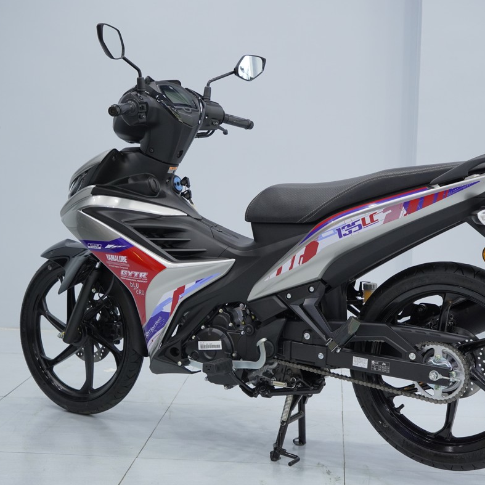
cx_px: 262
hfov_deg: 29.8
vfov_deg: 29.8
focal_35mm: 58
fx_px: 912
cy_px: 243
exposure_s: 1/50
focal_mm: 29.6
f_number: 4
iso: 640
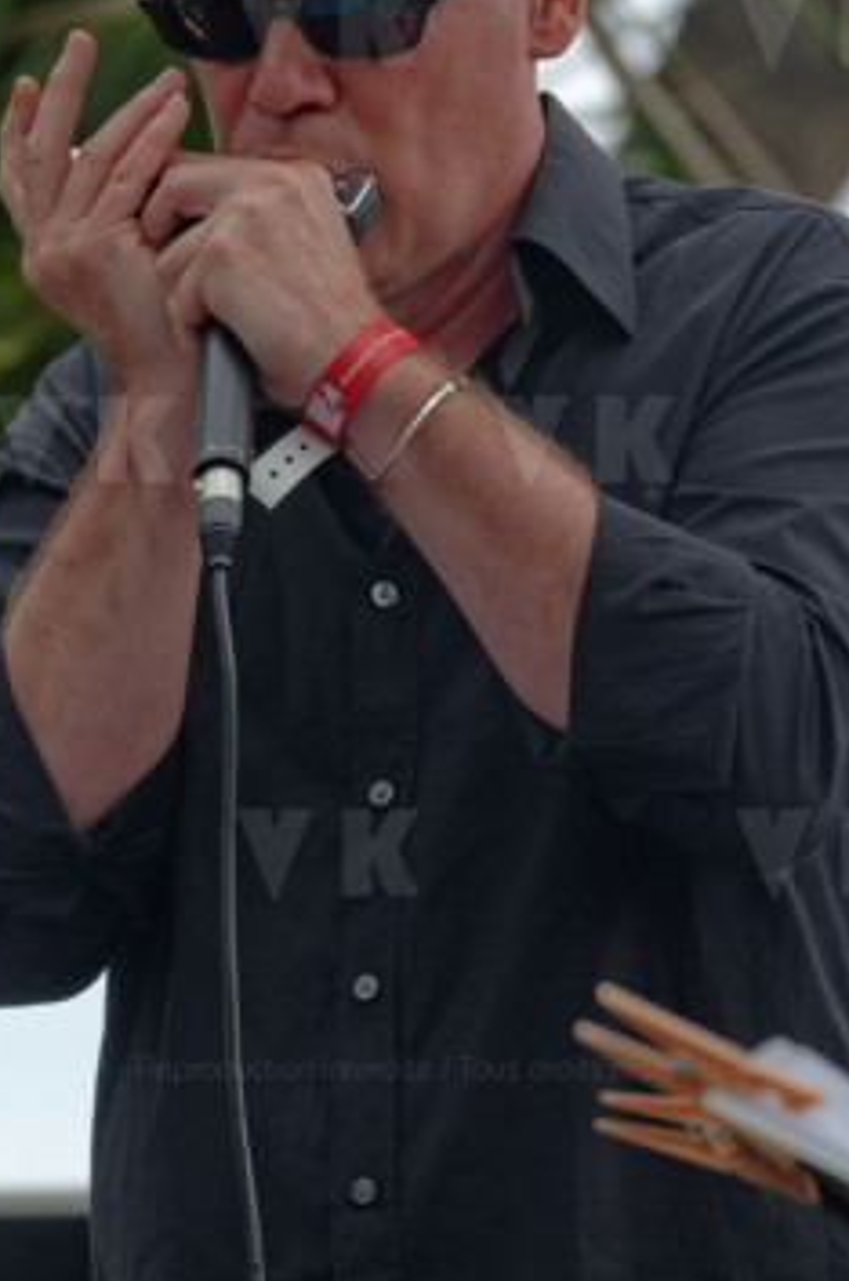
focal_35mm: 510
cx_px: 325
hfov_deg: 2.7
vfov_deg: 4.0
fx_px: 18111
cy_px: 523
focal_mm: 200
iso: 320
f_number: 6.3
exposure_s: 1/200
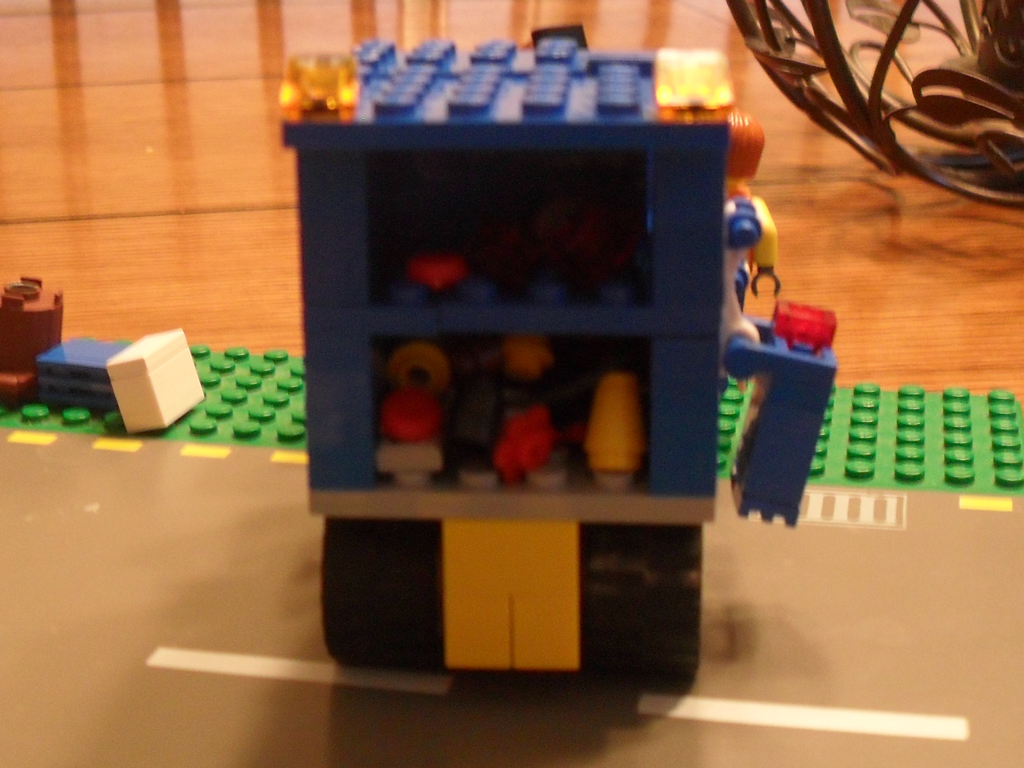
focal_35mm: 35
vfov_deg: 40.7
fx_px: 1035
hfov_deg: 52.6
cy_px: 384
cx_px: 512
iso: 200
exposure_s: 1/15
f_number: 2.8
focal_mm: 6.2
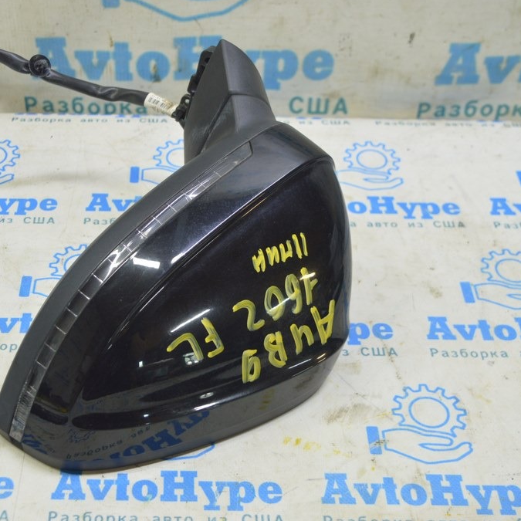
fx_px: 988
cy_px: 260
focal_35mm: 58
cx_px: 148
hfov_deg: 29.2
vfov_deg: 29.6
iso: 400
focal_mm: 30
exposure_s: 1/20
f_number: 5.6
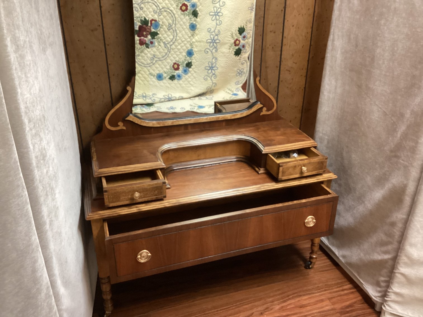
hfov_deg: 58.3
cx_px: 212
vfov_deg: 45.4
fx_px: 379
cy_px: 158
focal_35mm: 31
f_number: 2.4
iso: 320
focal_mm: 3.3
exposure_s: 1/40
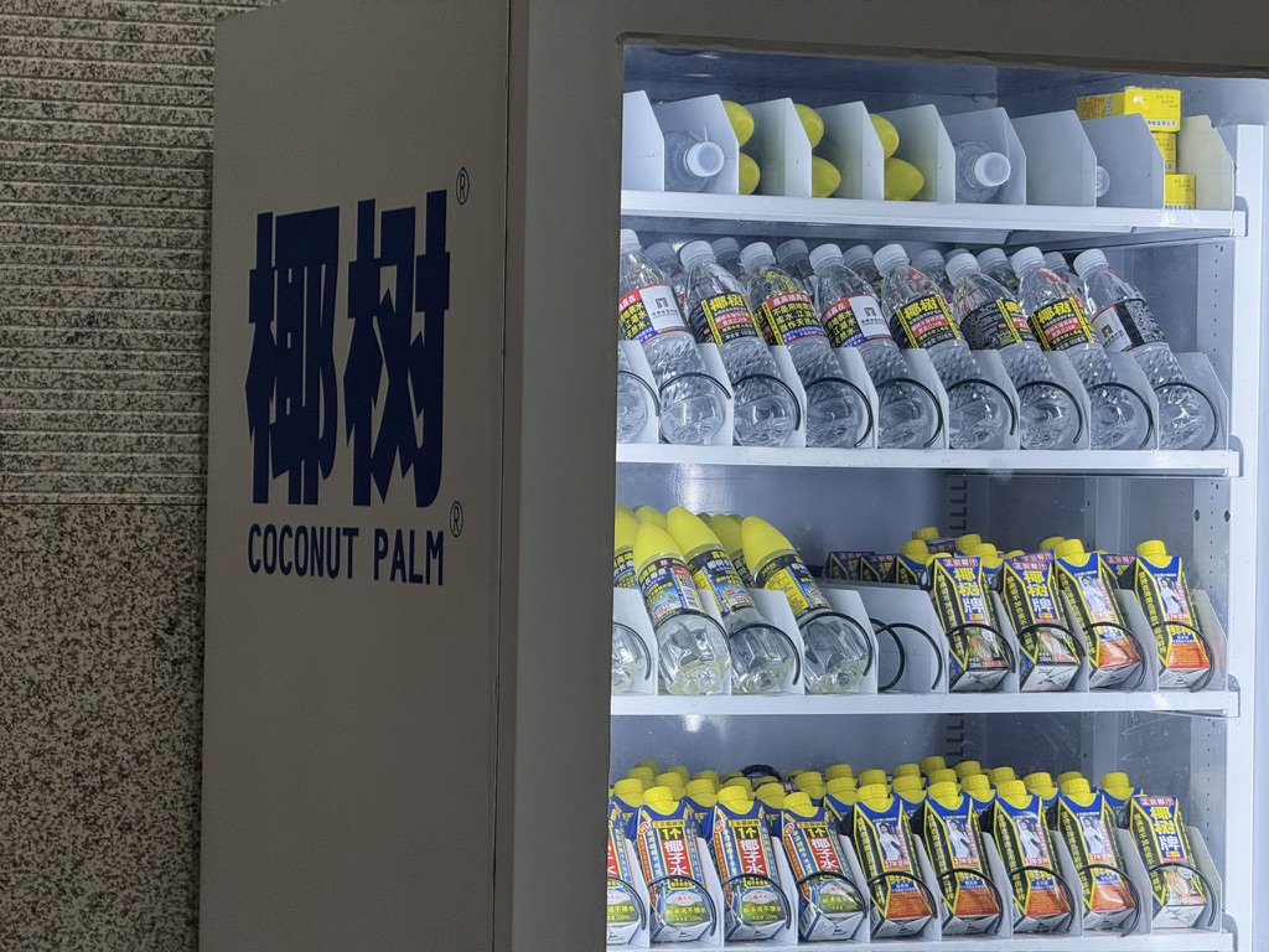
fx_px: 4399
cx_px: 634
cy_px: 476
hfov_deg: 16.4
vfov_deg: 12.3
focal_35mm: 120
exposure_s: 1/33
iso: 200
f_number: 2.8
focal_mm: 15.66
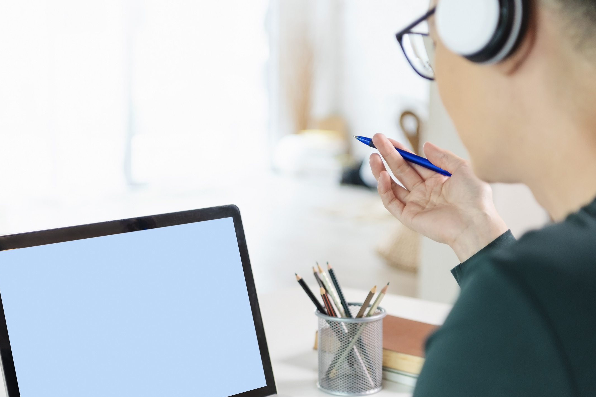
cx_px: 258
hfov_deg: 28.8
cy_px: 256
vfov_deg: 19.4
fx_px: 1159
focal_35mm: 70
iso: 500
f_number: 2.8
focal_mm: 50
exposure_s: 1/160
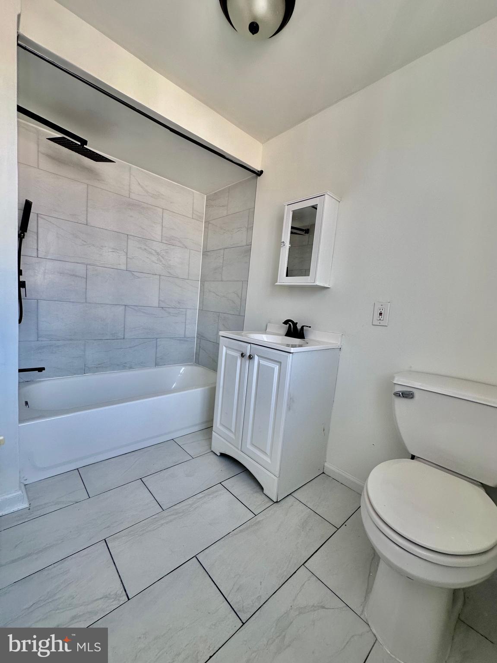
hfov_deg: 85.6
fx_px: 268
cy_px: 332
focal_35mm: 14
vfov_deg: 102.1
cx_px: 248
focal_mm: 2.22
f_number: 2.2
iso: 80
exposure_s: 1/99
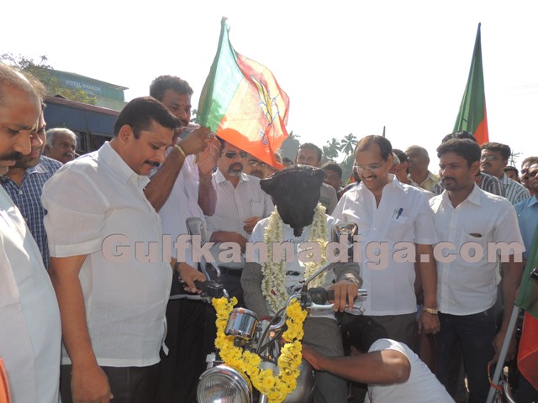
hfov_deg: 71.6
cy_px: 202
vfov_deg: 56.8
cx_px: 269
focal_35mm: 24
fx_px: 373
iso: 100
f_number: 3
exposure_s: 1/1000
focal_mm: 4.3
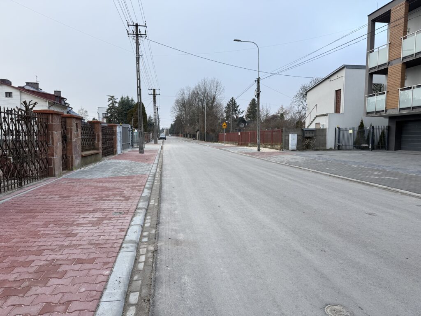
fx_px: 292
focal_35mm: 24
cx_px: 210
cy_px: 158
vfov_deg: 56.8
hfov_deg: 71.6
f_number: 1.78
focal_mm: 6.76
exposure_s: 1/593
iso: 100
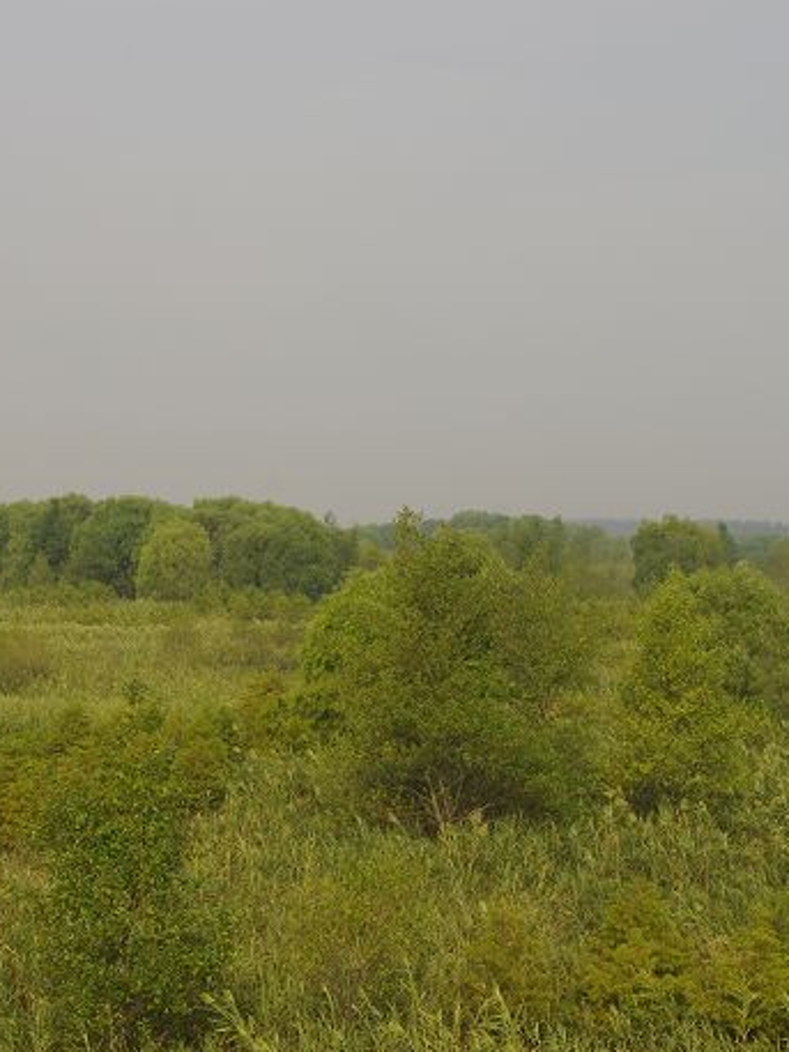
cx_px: 336
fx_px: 2187
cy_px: 523
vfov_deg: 27.0
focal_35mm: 72
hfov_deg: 20.4
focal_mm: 32.5
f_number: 8
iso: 200
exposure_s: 1/350
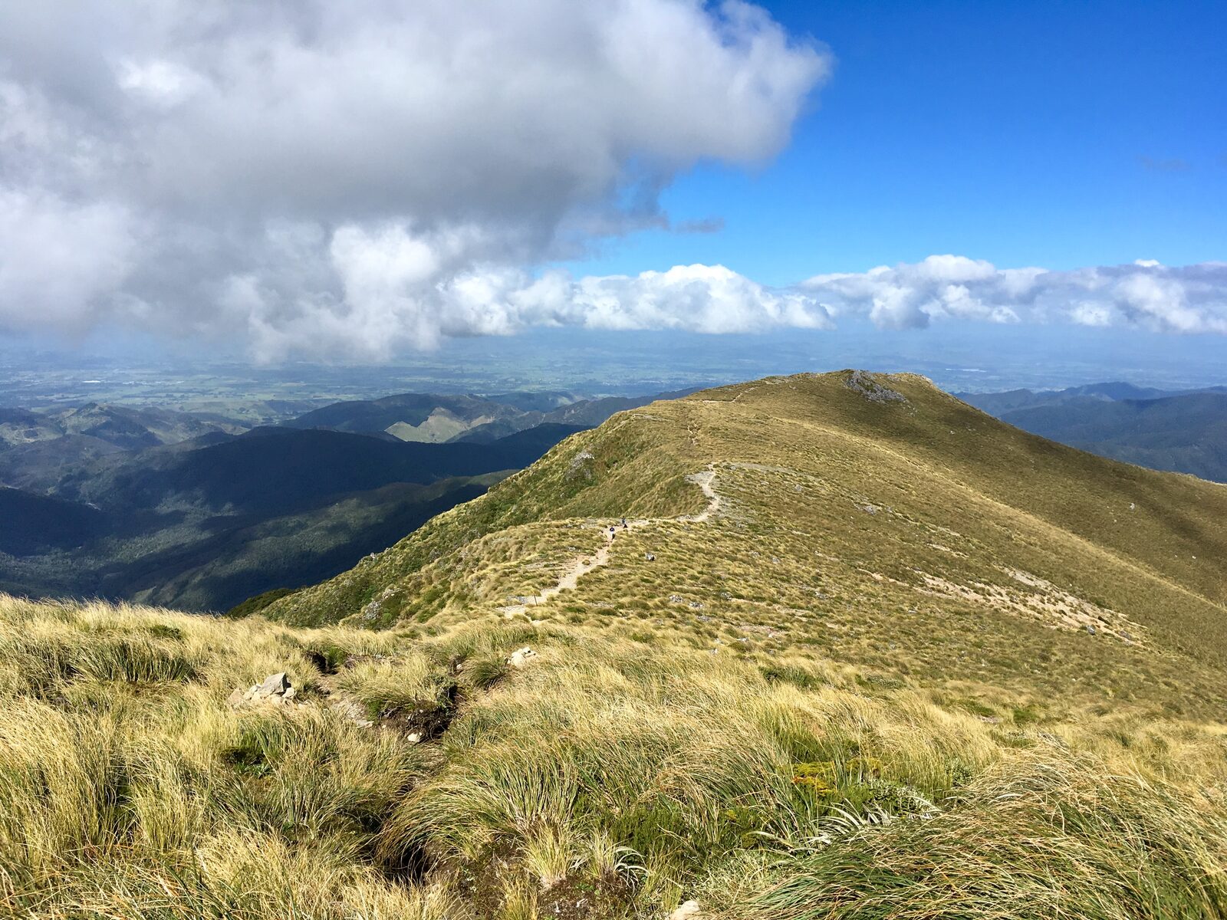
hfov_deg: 61.7
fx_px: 1028
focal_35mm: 29
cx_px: 614
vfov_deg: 48.2
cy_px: 460
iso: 25
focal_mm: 4.15
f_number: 2.2
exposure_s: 1/2331
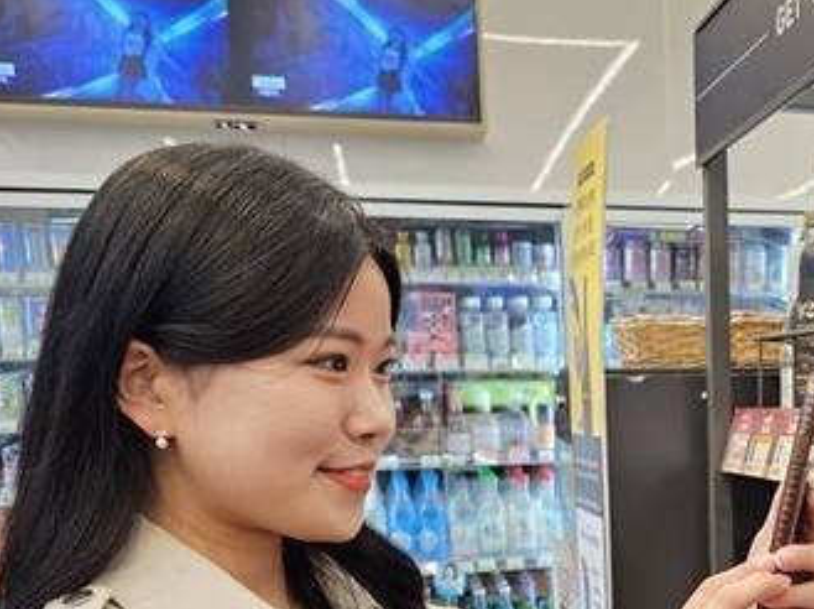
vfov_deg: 28.7
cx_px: 740
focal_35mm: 49
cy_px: 526
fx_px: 1151
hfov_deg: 36.4
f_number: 1.7
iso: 100
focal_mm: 6.3
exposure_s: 1/120
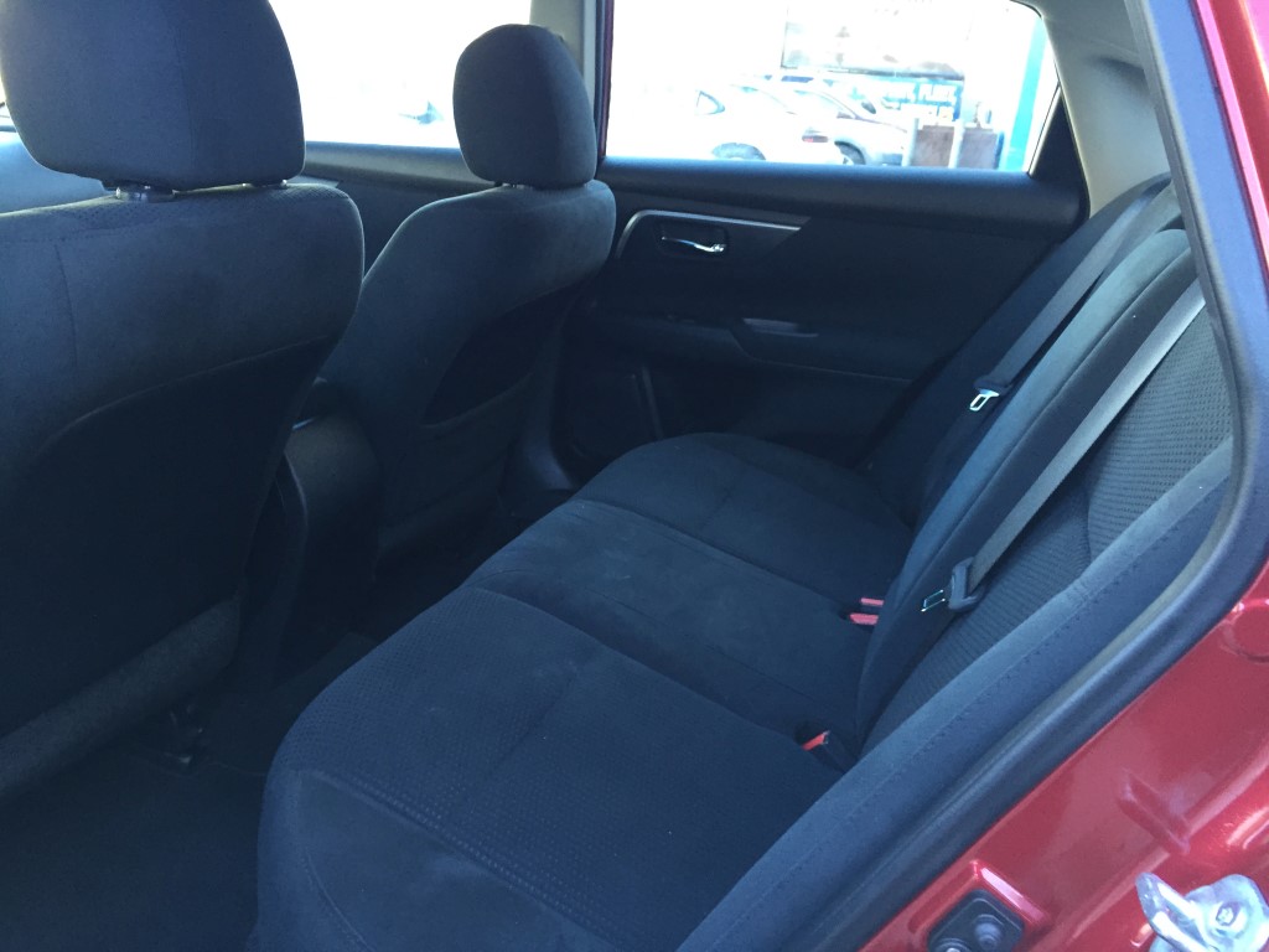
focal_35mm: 29
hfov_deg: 61.7
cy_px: 476
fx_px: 1063
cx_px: 634
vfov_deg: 48.2
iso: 50
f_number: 2.2
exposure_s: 1/30
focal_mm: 4.15
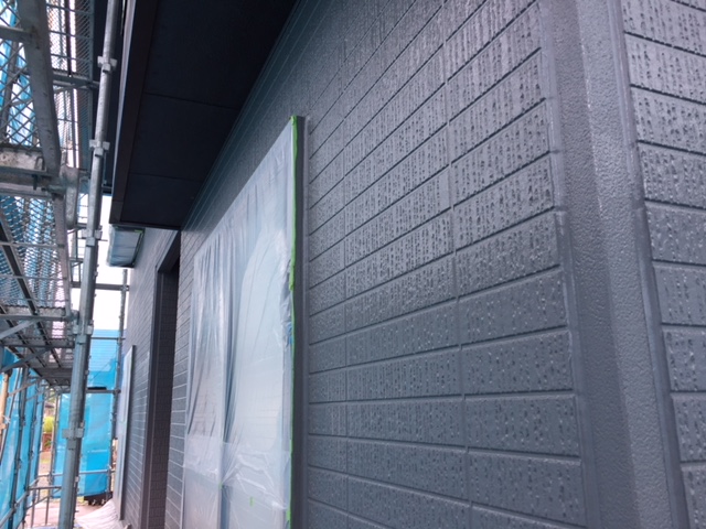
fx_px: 591
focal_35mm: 29
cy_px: 264
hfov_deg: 61.7
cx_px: 353
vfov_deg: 48.2
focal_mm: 4.15
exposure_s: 1/120
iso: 40
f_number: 2.2
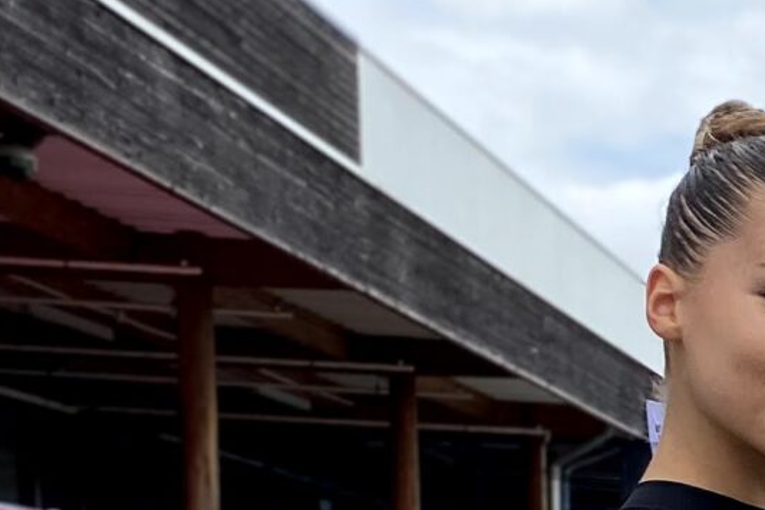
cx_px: 1671
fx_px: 2761
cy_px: 935
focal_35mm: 130
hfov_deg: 13.0
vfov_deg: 9.9
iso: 32
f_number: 1.8
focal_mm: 4.25
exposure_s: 1/2141
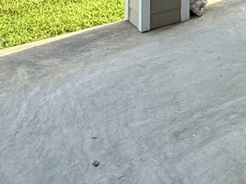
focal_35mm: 70
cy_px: -148
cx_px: 398
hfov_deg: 21.7
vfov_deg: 17.2
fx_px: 497
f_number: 2.2
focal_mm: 2.22
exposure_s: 1/370
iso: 40
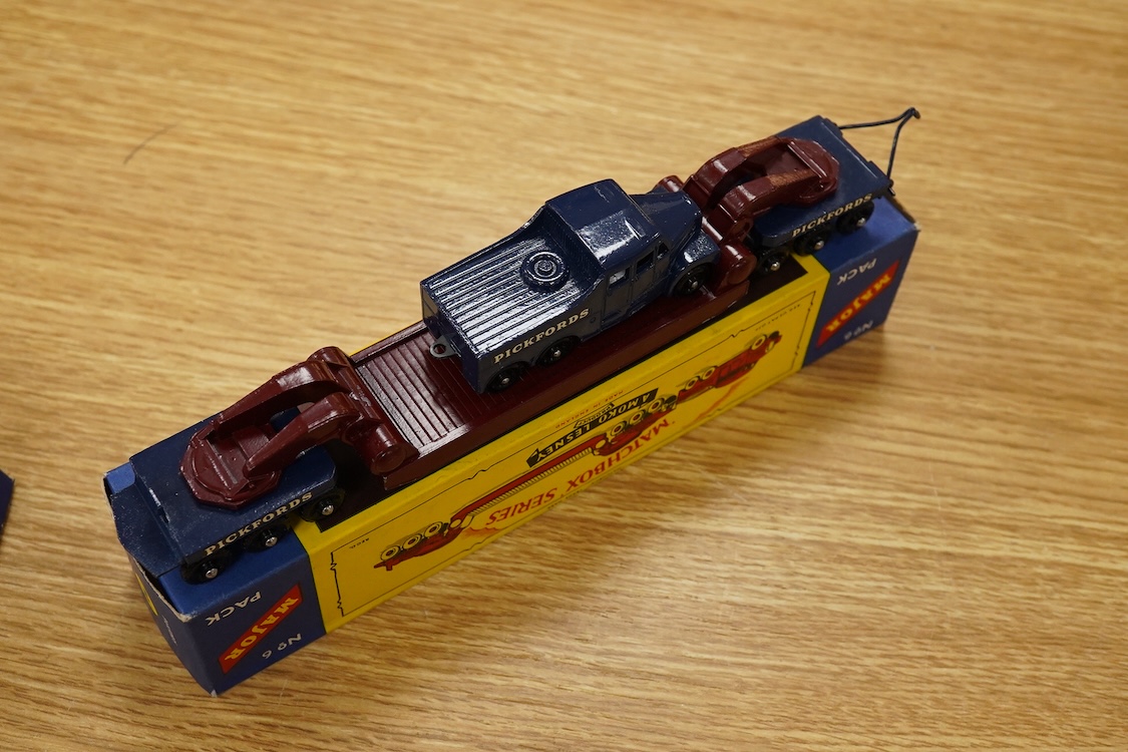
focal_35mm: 45
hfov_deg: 43.6
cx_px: 564
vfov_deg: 29.9
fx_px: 1410
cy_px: 376
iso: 2500
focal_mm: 30
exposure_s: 1/160
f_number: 11
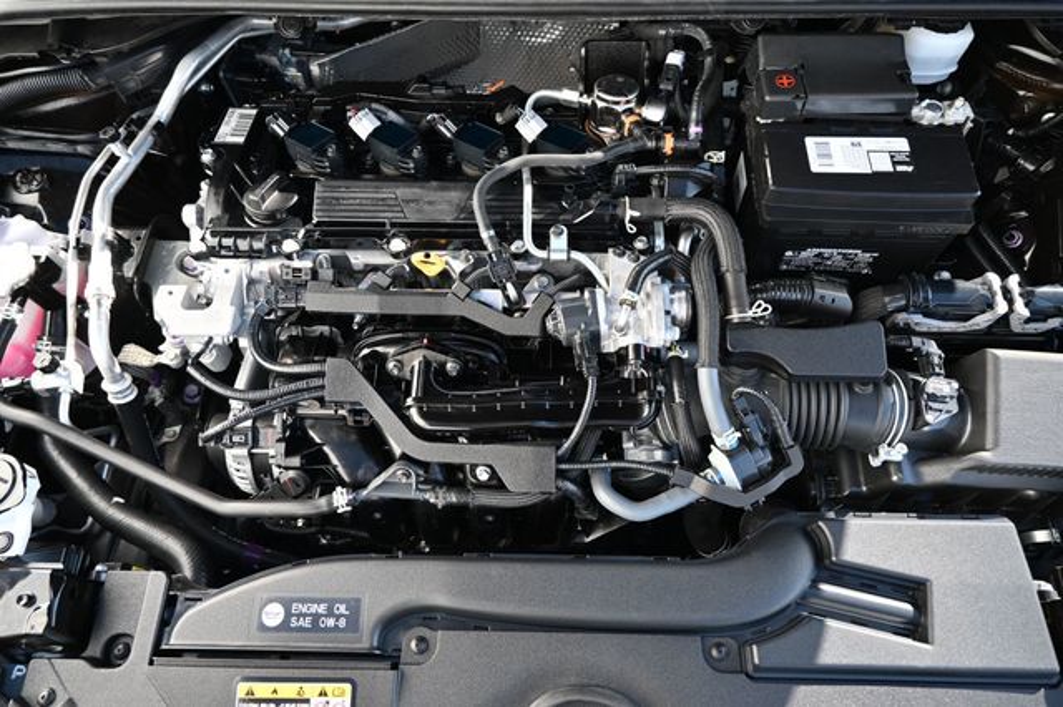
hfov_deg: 73.8
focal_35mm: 24
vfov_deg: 53.1
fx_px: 708
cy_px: 354
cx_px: 532
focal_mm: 16
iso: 400
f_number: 3.5
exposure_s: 1/125
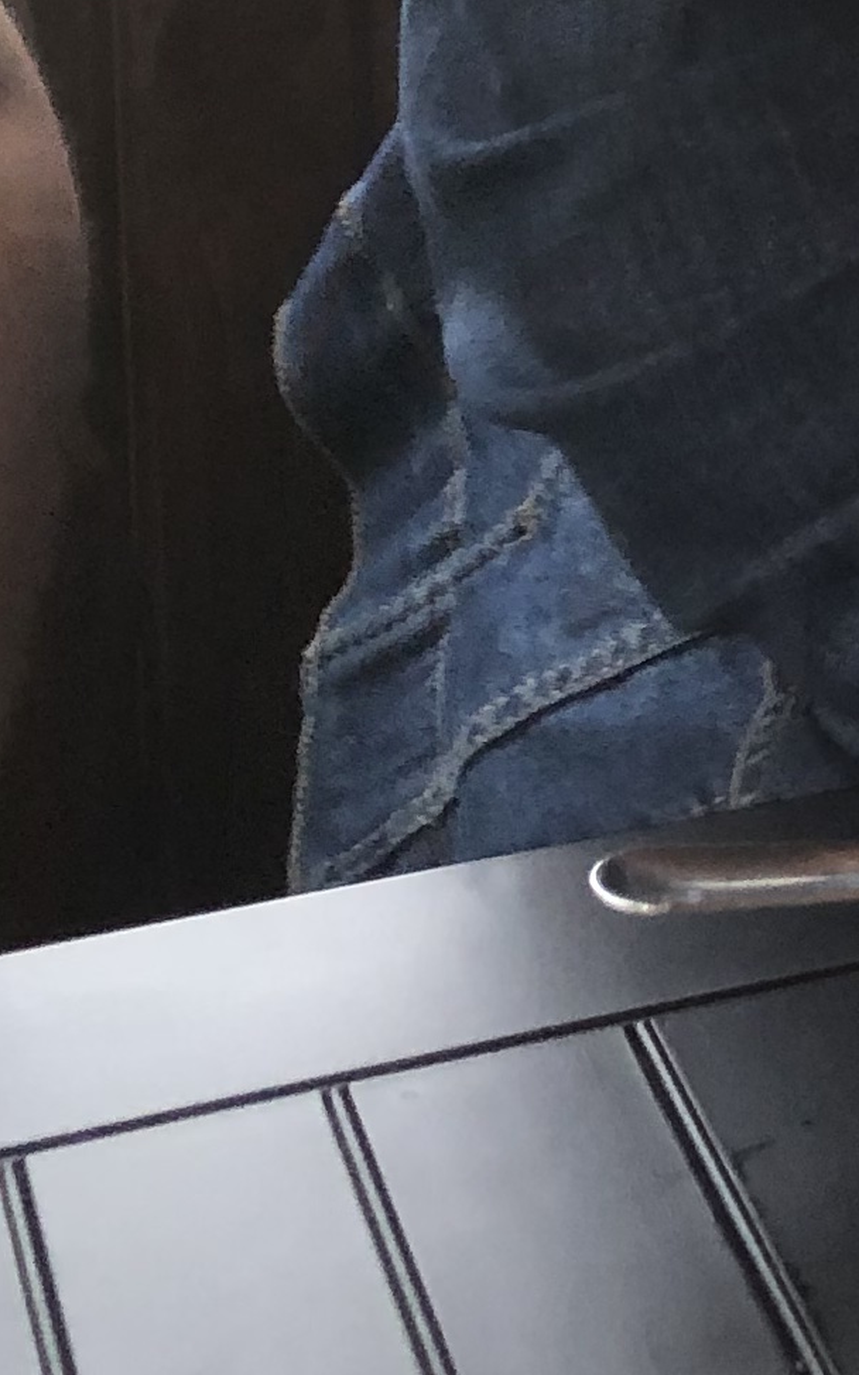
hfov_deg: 9.6
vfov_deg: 15.9
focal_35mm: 123
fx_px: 4608
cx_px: 1924
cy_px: -502
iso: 40
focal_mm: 3.99
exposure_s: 1/15
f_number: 1.8
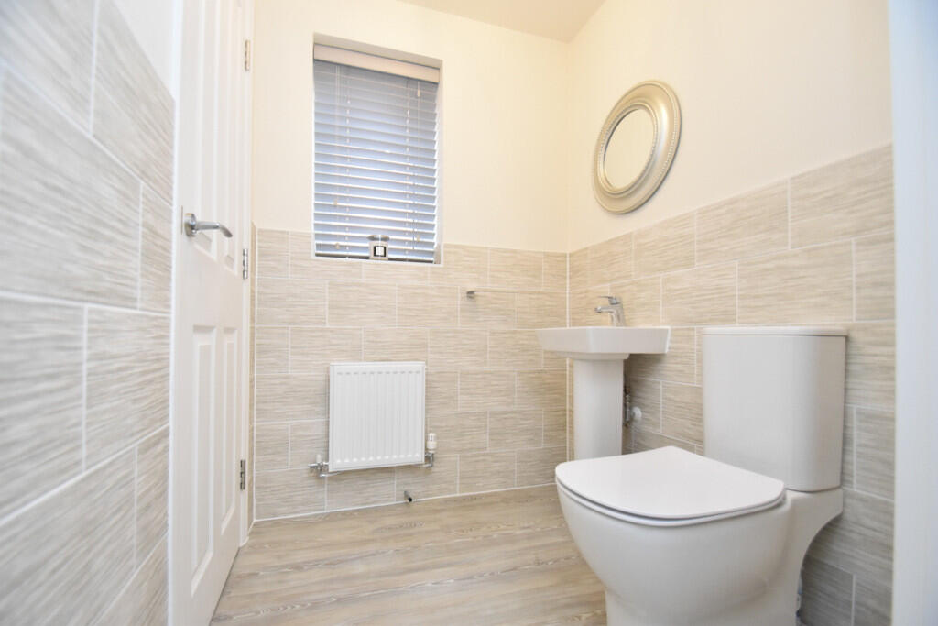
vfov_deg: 77.3
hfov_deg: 100.4
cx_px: 469
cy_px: 313
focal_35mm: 15
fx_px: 391
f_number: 3.5
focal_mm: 10
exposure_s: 1/125
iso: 1100
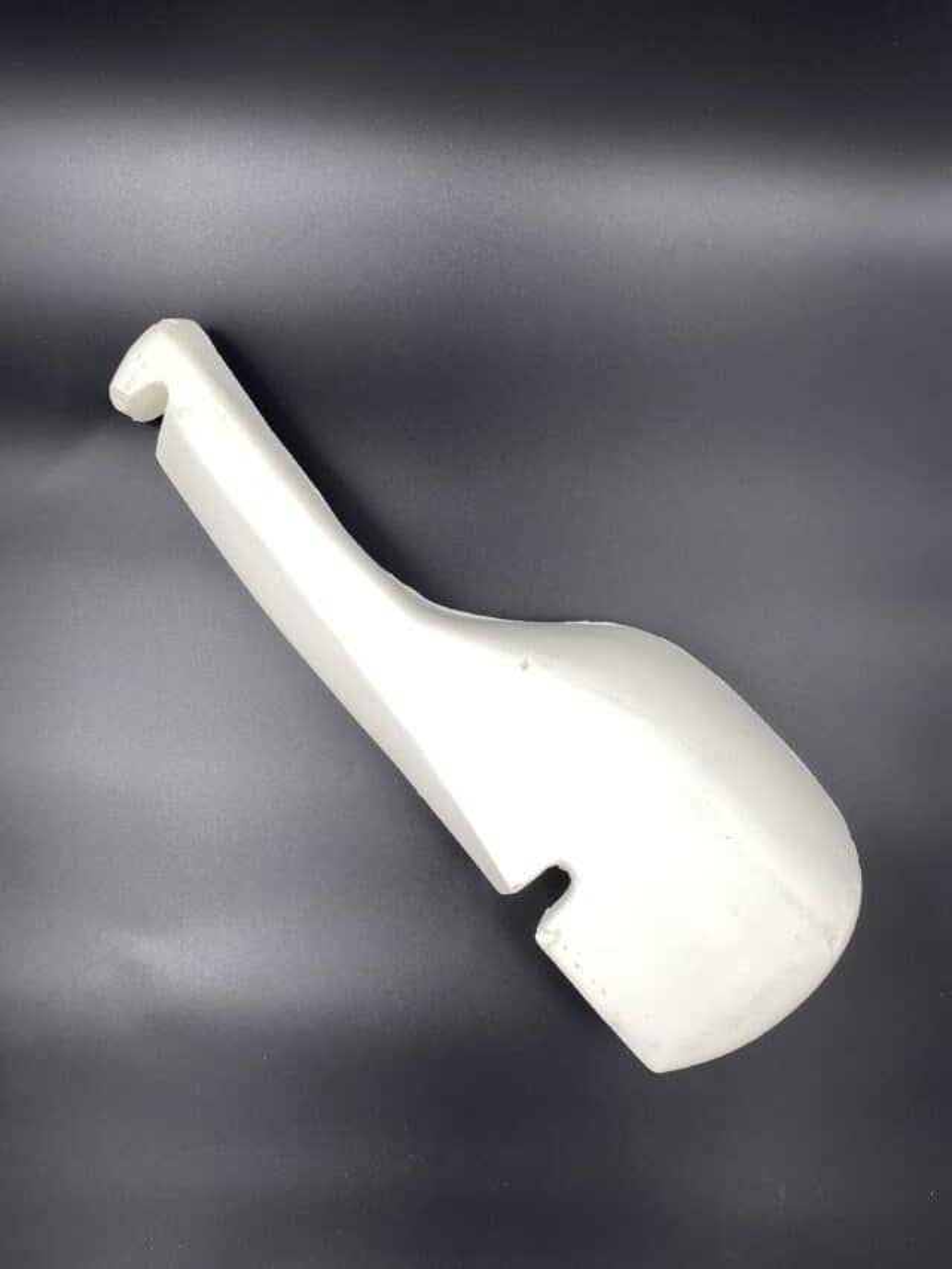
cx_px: 476
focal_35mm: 26
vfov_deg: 67.3
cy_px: 634
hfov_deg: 53.1
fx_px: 953
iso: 32
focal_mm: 4.25
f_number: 1.8
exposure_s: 1/100
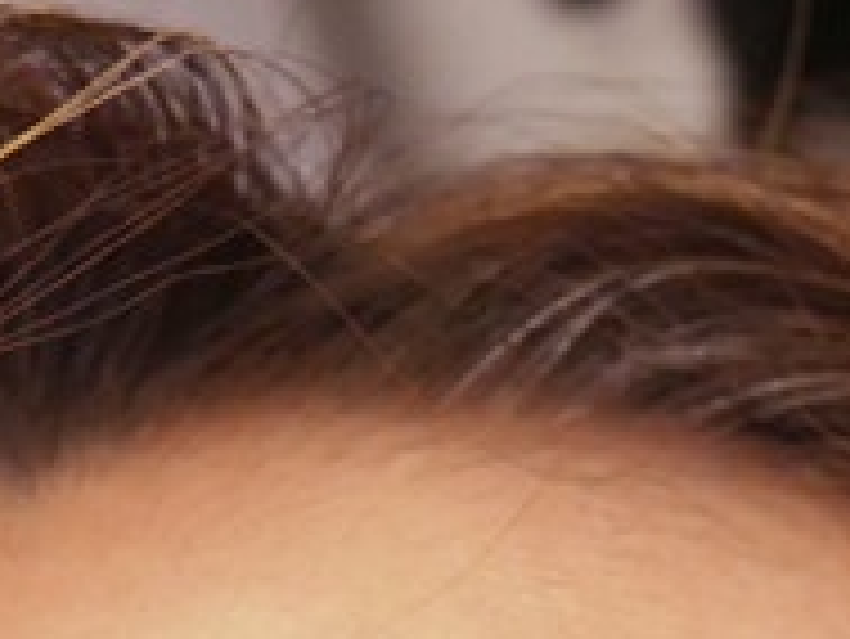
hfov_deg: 15.4
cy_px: 1206
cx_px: 738
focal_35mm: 127
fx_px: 3120
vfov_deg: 10.8
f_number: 3.8
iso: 1250
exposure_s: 1/50
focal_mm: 15
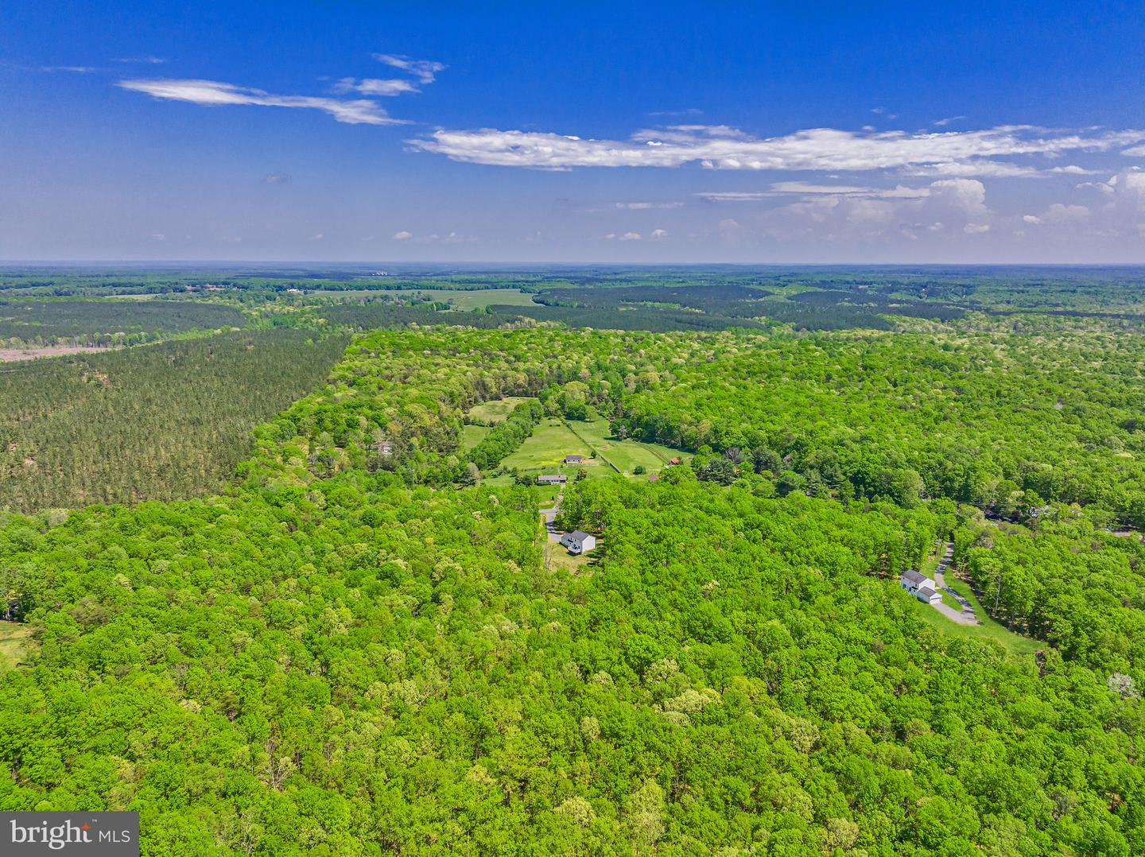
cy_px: 428
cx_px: 572
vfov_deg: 56.8
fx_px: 793
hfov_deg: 71.6
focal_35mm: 24
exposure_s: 1/500
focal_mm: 12.29
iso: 100
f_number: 5.6
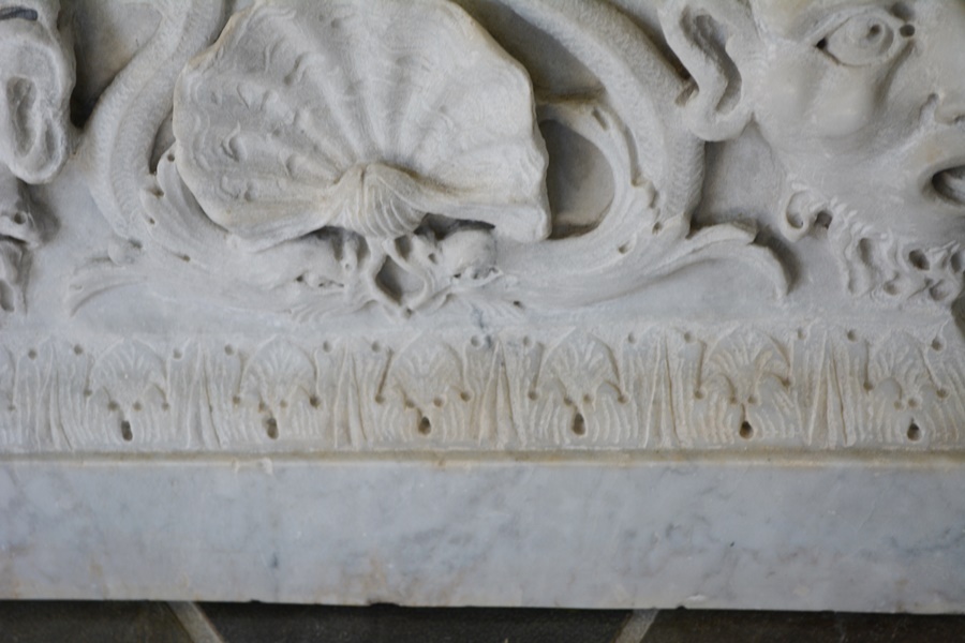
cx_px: 482
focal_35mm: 82
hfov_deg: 24.6
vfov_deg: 16.6
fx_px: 2211
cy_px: 322
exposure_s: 1/125
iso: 400
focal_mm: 55
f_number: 5.6
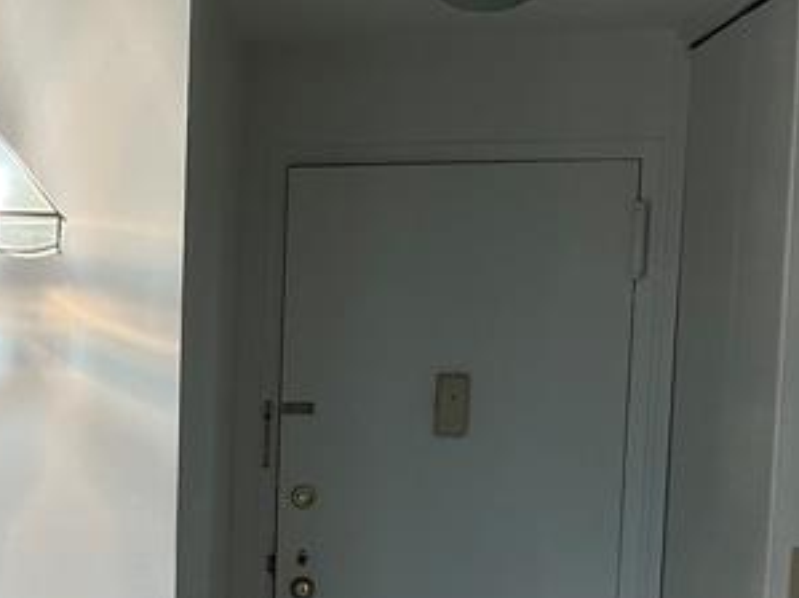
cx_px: -168
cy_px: 638
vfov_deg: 15.0
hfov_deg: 19.2
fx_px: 2215
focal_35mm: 96
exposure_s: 1/60
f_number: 1.8
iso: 40
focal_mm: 3
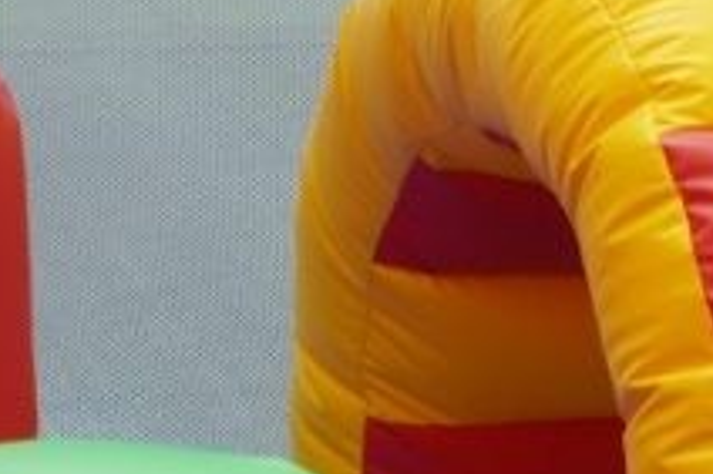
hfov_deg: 14.1
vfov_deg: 9.1
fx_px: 2869
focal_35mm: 145
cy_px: 758
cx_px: 609
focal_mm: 20
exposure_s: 1/125
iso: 100
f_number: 9
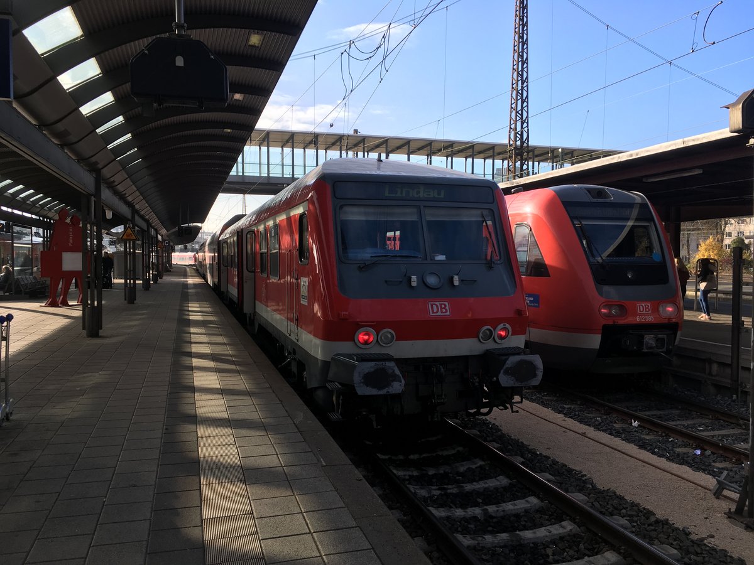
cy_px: 282
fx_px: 632
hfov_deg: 61.7
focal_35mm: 29
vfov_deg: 48.2
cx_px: 377
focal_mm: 4.15
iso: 25
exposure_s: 1/754
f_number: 2.2
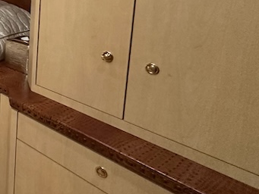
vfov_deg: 32.4
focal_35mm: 41
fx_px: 307
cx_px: -112
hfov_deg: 30.3
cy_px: 1
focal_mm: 2.22
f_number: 2.2
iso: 500
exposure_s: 1/60
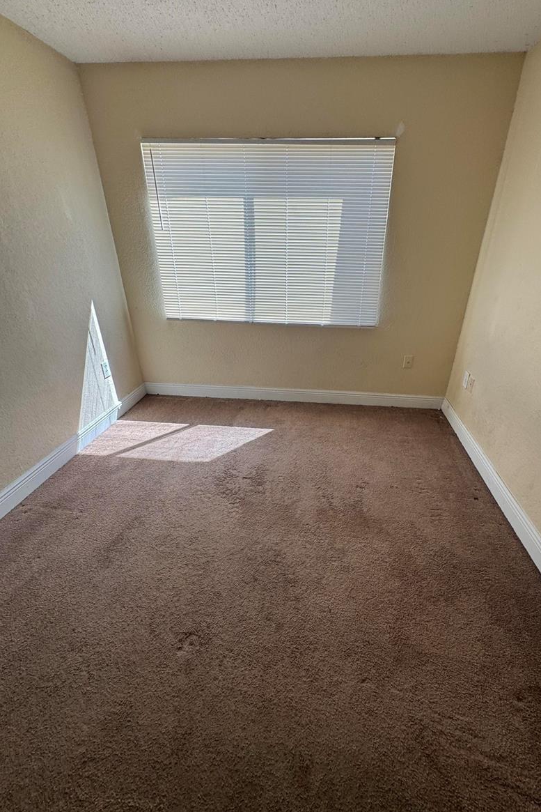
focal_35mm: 15
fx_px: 338
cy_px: 404
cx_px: 301
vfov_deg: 100.4
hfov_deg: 77.1
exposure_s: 1/164
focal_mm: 2.22
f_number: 2.2
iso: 40
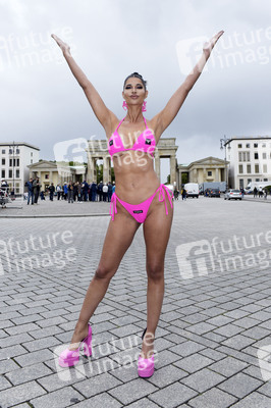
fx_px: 271
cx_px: 136
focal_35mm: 24
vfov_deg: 73.8
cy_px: 204
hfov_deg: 53.1
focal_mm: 24
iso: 250
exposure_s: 1/200
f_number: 5.6
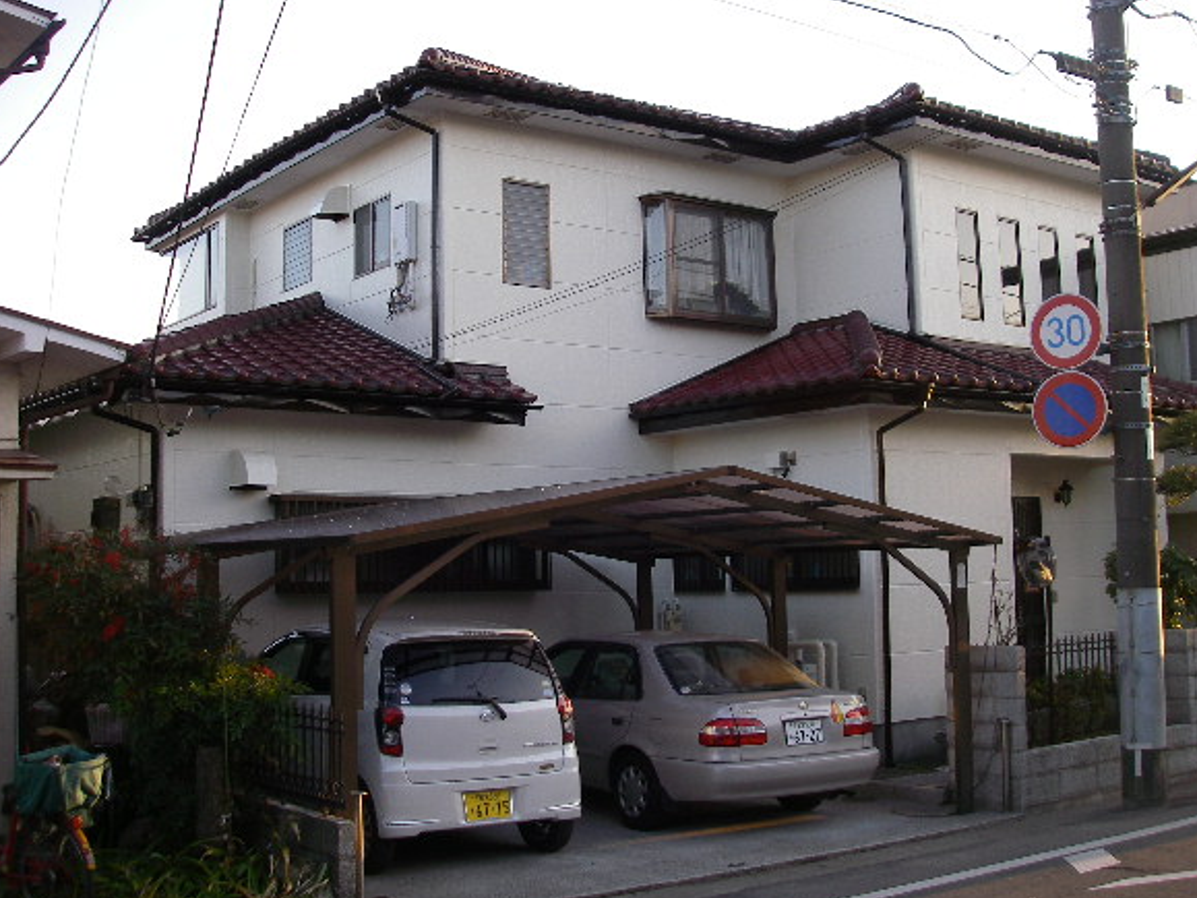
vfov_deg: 34.3
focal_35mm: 42
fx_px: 1452
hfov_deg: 44.8
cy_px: 430
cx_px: 595
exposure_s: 1/80
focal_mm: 6.3
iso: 64
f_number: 3.3
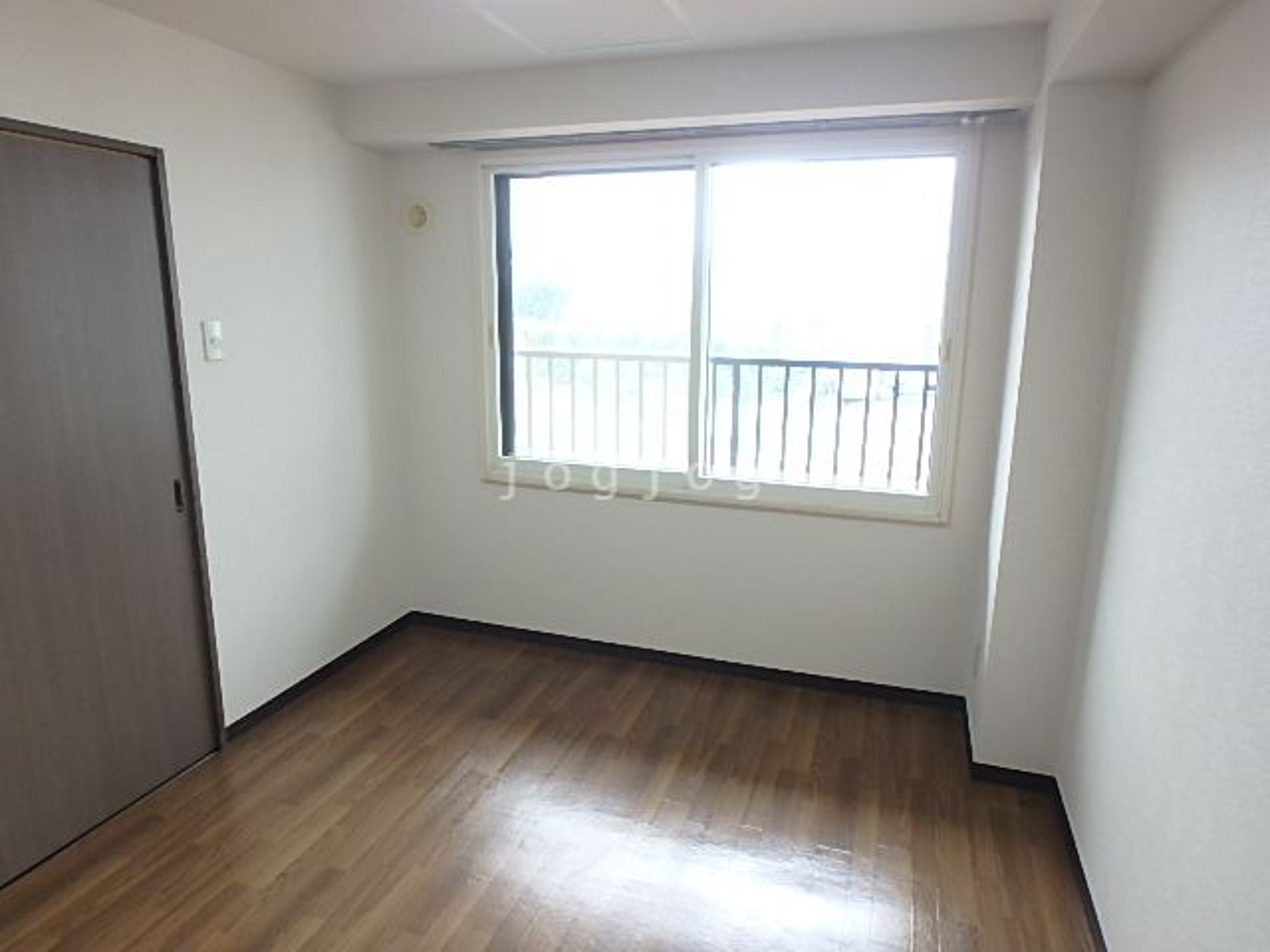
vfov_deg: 63.4
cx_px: 635
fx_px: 770
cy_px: 476
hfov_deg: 79.0
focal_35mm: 21
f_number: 3.5
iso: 200
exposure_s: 1/60
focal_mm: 3.7
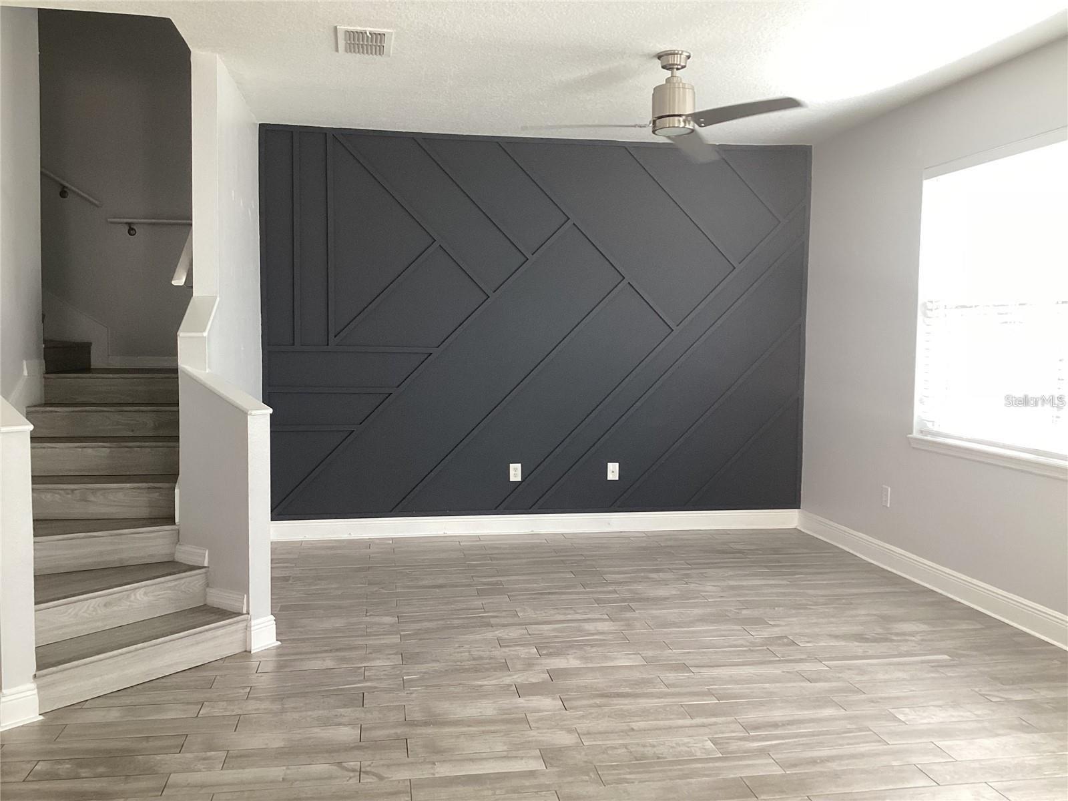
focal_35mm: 31
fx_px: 956
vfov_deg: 45.4
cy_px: 400
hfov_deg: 58.4
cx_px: 534
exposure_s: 1/60
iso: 100
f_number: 2.4
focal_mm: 3.3
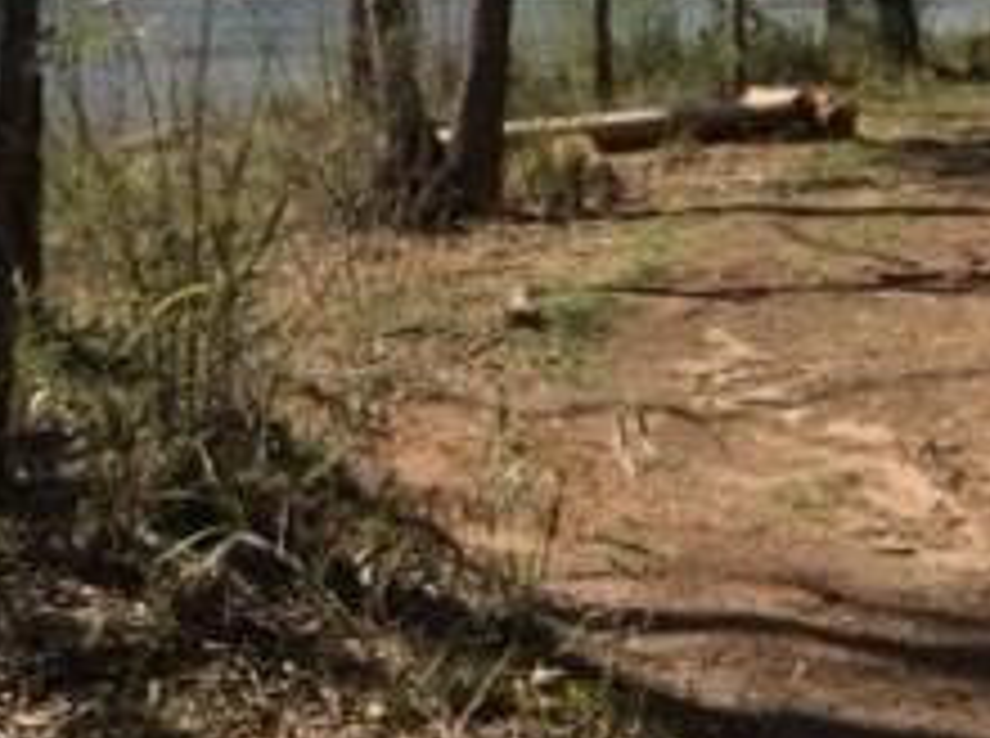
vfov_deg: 15.4
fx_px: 2654
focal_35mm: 93
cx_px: 972
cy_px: -68
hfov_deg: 20.5
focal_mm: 3.3
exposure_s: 1/1466
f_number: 2.4
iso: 32
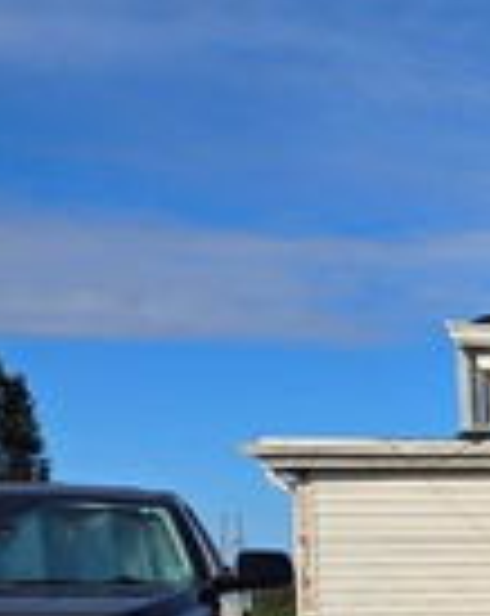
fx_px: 1528
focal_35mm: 84
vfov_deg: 21.6
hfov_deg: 14.2
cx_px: 1074
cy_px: 674
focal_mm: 5.4
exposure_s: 1/2921
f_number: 1.8
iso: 32
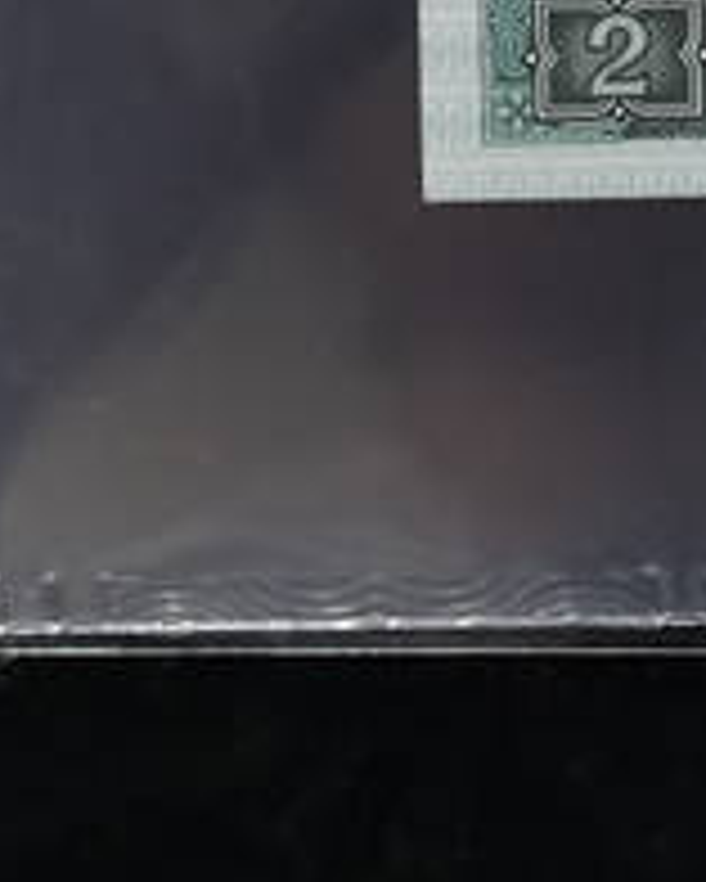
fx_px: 2453
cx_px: 1088
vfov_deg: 19.2
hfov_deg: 15.1
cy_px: -191
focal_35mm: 94
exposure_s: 1/20
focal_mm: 2.26
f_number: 2.2
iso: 500
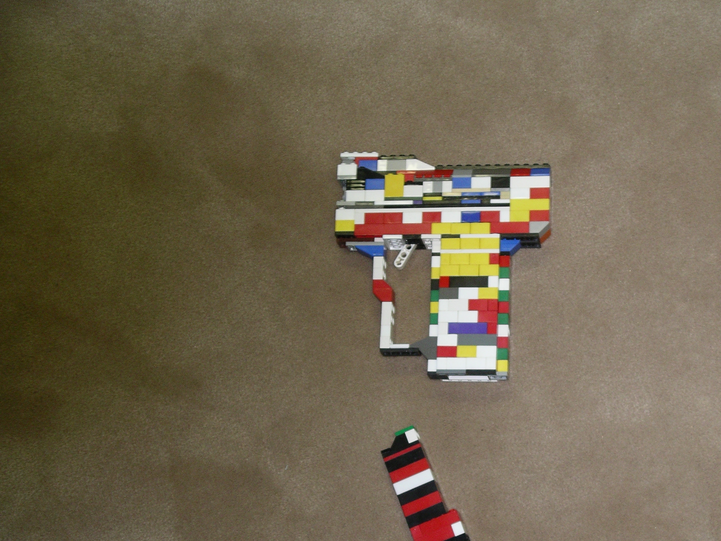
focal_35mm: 79
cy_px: 338
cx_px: 439
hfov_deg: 24.7
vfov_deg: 18.6
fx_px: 1646
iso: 200
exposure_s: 1/50
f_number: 3.3
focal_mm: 12.8
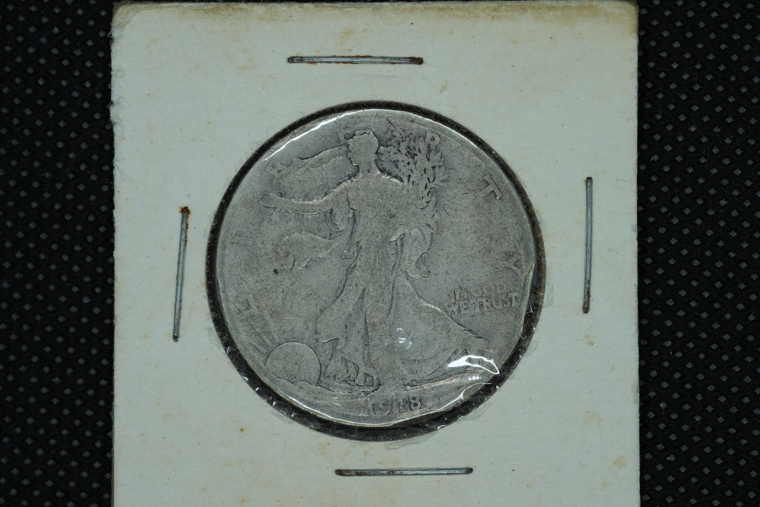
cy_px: 254
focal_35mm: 105
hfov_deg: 19.5
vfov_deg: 13.0
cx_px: 380
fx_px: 2216
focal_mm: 105
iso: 1250
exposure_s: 1/400
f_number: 6.3
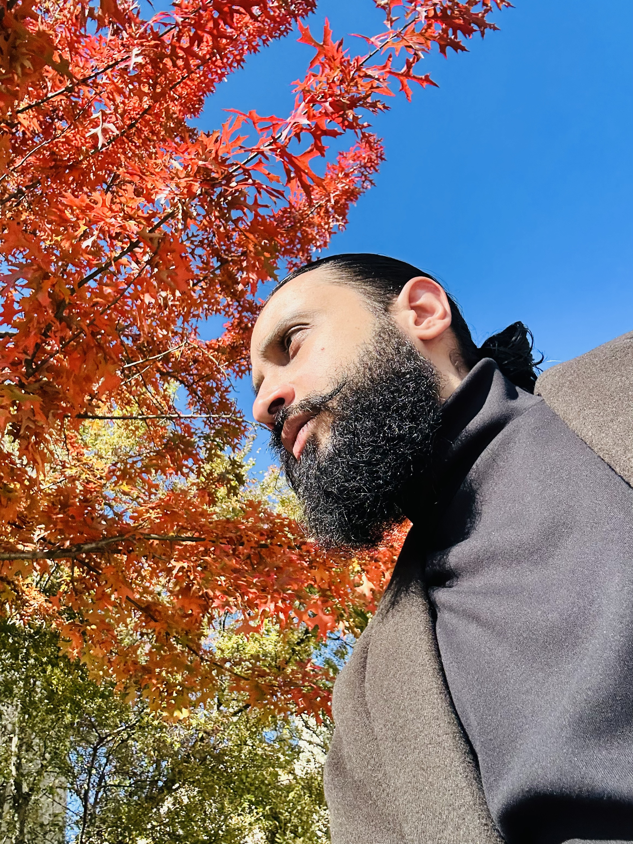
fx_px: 731
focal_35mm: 30
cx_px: 316
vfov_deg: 60.0
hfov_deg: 46.8
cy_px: 422
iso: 25
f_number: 1.9
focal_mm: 2.69
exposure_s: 1/607
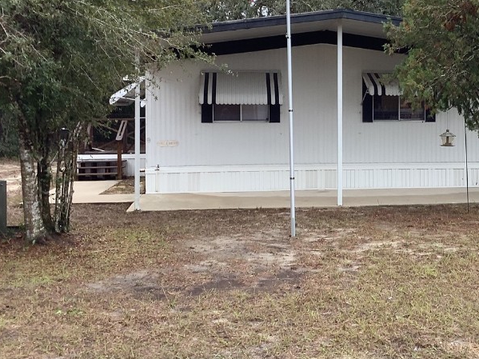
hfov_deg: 35.7
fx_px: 733
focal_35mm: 53
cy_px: 121
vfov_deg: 27.4
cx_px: 335
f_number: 2.4
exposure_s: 1/120
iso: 50
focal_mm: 3.3
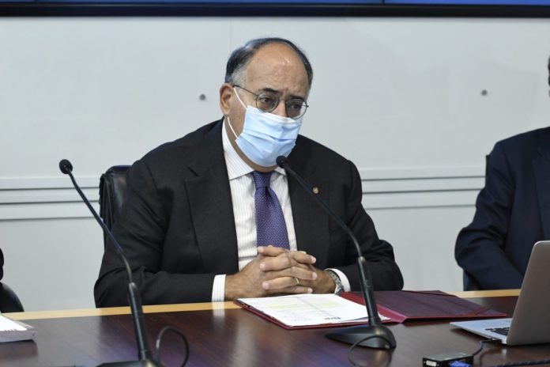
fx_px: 1787
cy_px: 184
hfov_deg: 17.5
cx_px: 275
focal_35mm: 117
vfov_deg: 11.7
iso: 4000
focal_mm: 78
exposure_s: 1/125
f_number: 4.5
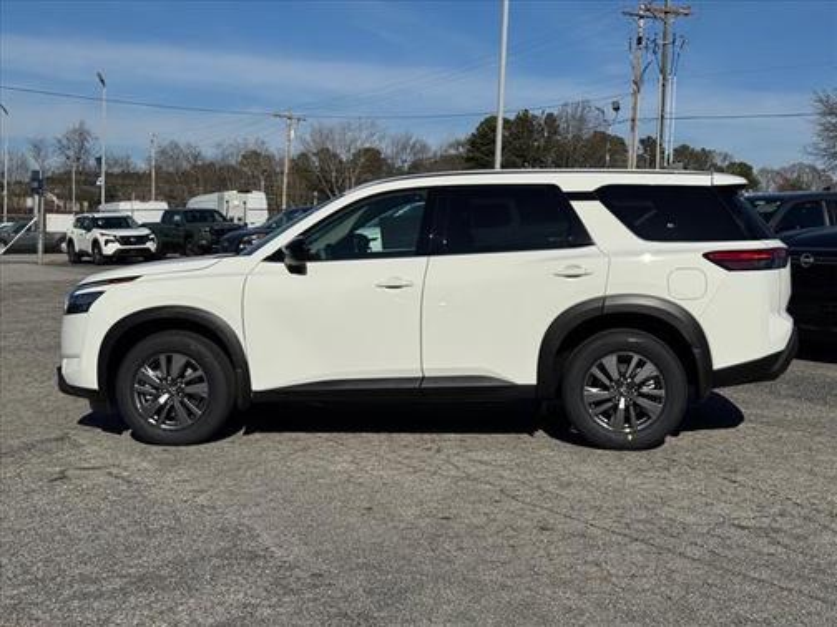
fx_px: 1161
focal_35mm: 48
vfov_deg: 30.3
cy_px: 314
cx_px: 418
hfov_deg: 39.7
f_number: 1.78
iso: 64
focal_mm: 6.76
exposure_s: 1/15385
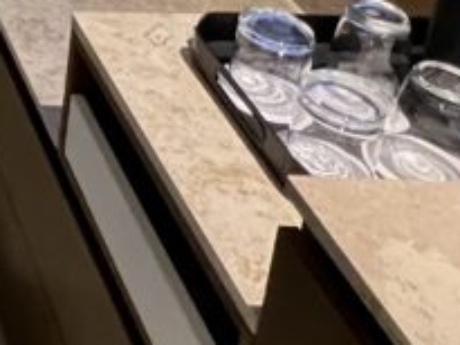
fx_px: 864
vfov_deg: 17.0
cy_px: -338
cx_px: -334
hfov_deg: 21.4
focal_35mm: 65
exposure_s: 1/60
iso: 500
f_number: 1.8
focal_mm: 1.57
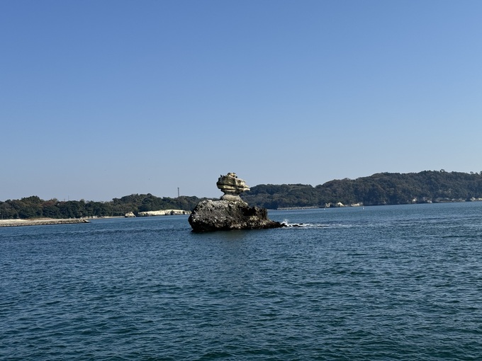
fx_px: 668
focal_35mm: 48
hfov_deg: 39.7
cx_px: 241
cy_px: 180
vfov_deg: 30.3
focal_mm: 6.76
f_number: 1.78
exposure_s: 1/5848
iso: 64
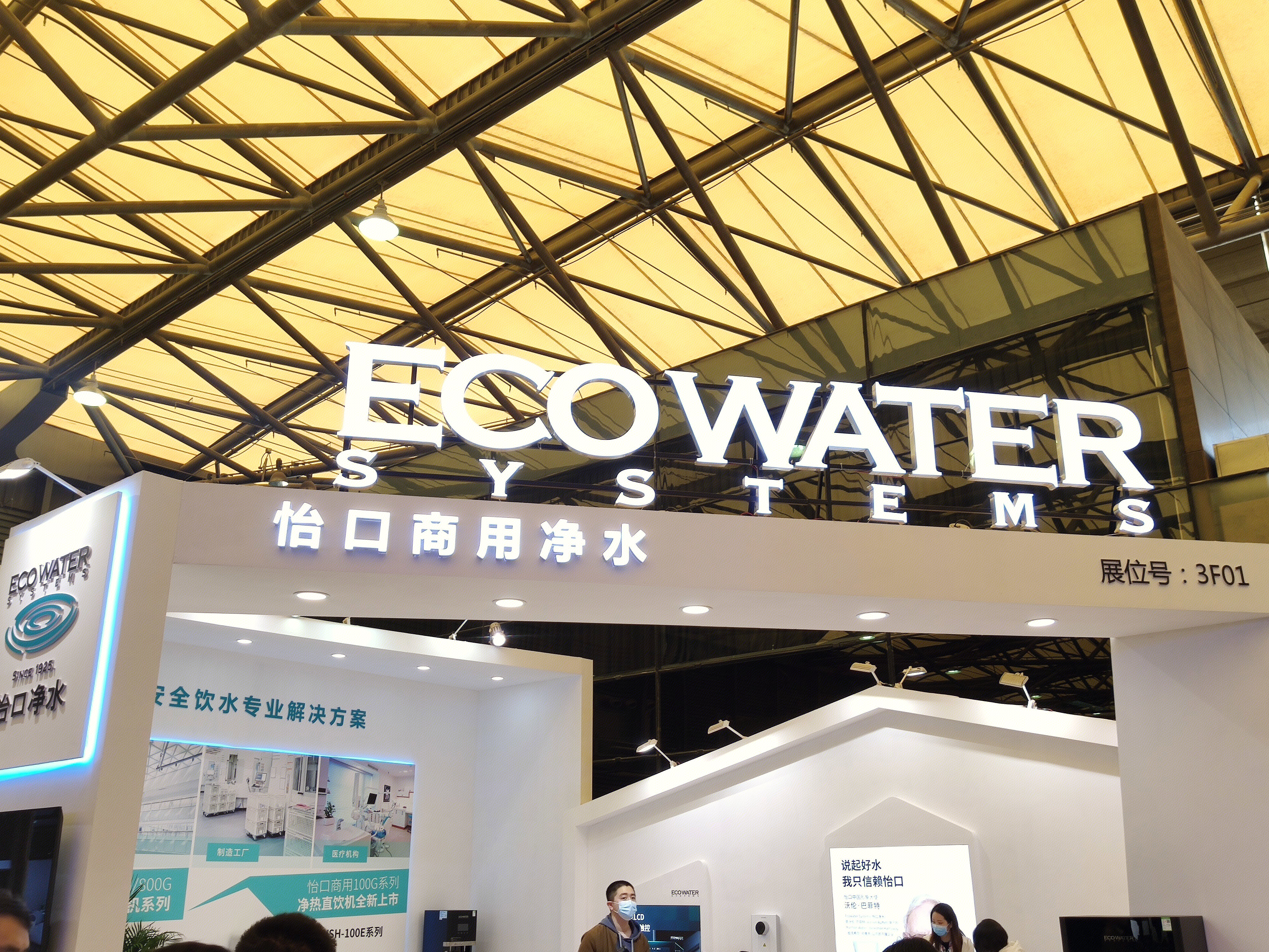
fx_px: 1136
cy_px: 476
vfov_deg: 45.4
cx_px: 634
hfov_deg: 58.4
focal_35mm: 31
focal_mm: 4.75
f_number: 1.75
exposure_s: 1/100
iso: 124
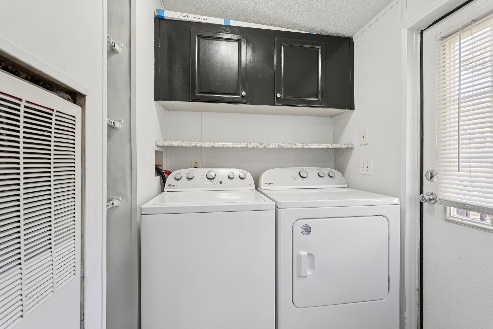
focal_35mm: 16
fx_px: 219
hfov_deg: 96.7
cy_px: 164
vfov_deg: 73.7
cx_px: 246
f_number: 8
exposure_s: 1/25
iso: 800
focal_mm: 16
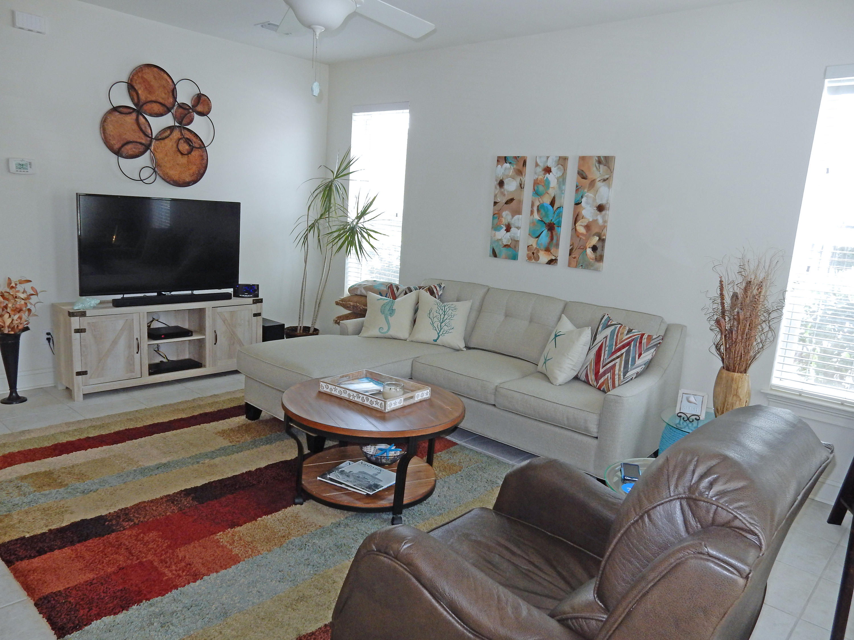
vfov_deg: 54.9
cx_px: 427
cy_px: 320
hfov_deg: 69.4
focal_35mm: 25
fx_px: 617
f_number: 3.7
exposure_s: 1/50
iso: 200
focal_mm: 4.5
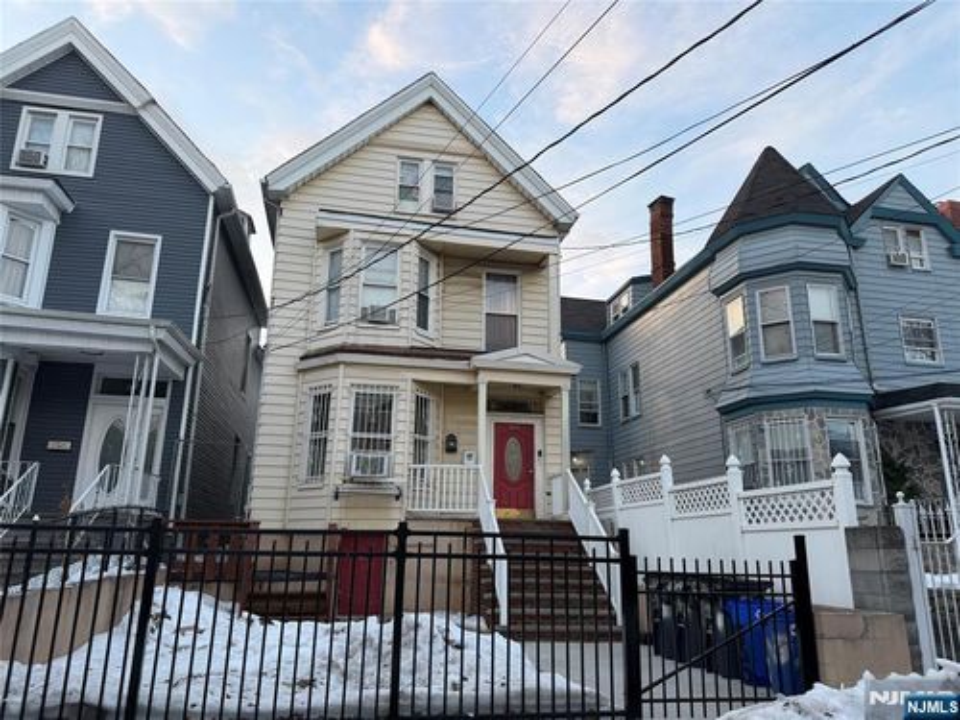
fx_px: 666
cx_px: 480
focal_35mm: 24
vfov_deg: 56.8
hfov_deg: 71.6
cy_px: 360
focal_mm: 6.76
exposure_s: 1/179
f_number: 1.78
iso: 80
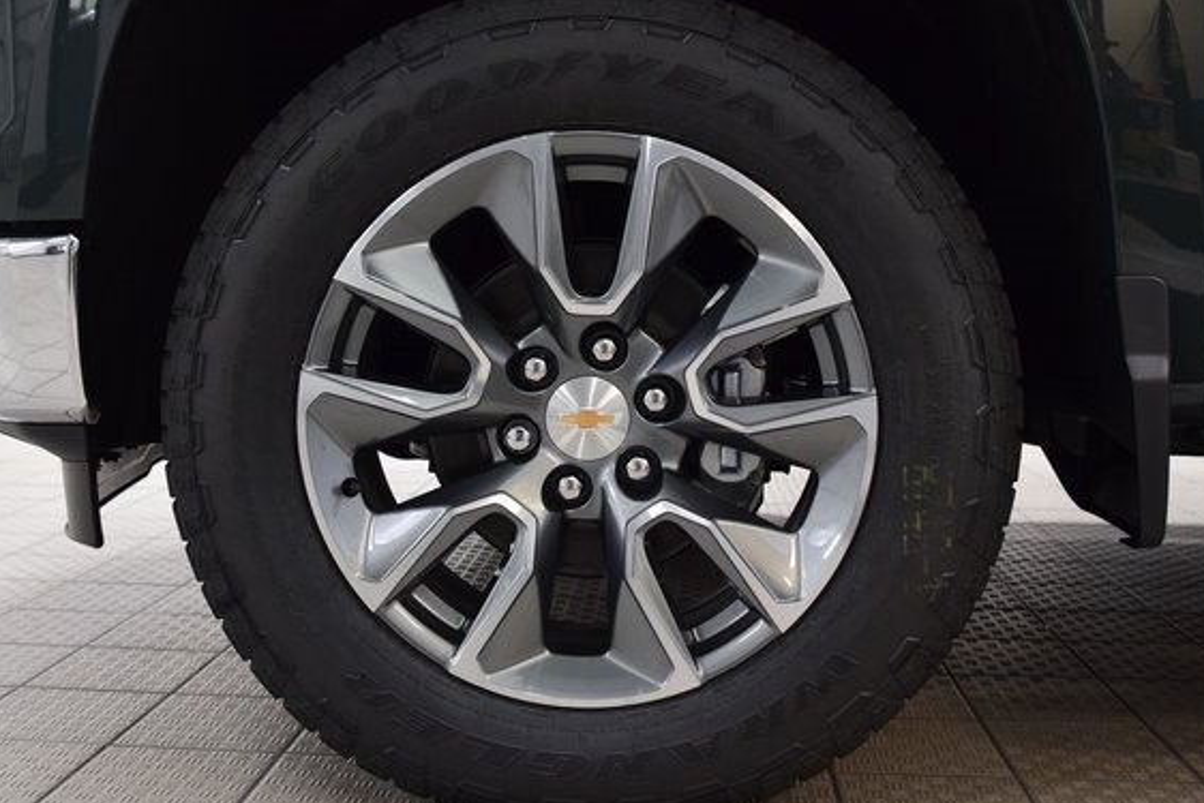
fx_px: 1371
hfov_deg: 47.4
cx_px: 581
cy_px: 419
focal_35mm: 41
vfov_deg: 32.6
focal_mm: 24
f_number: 4.5
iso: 1600
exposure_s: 1/60
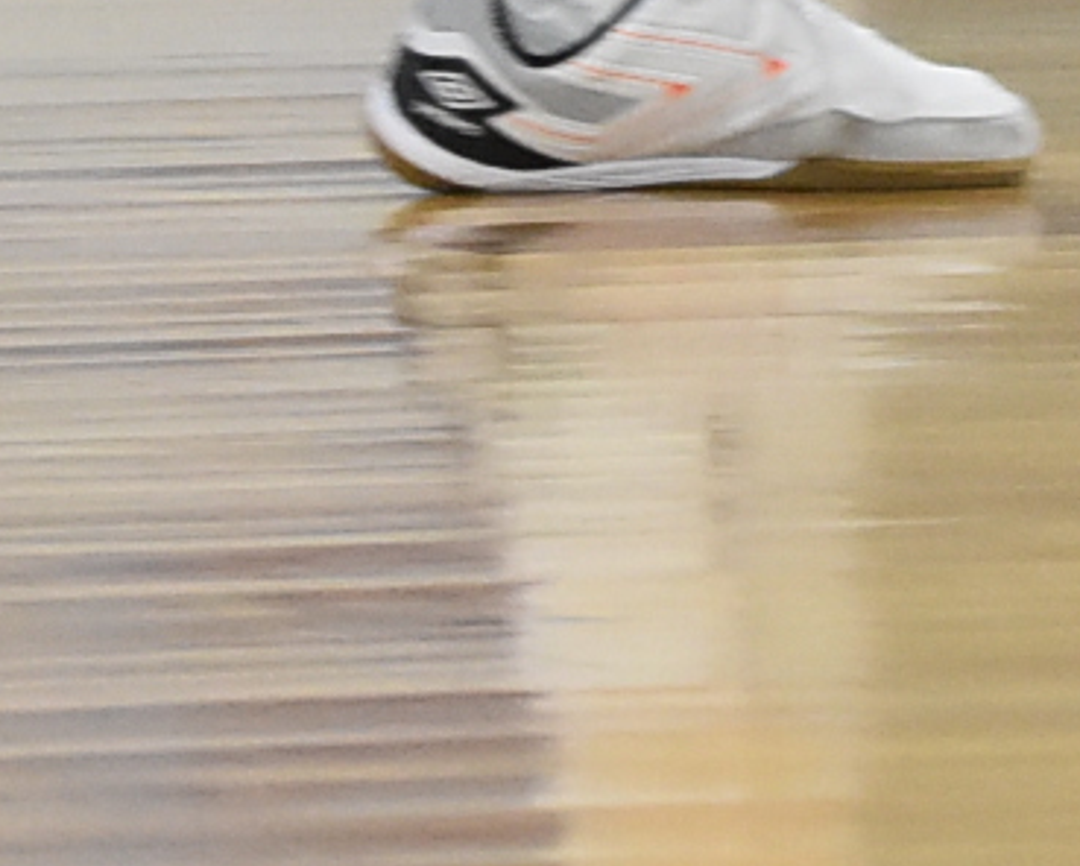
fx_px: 37245
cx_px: 1288
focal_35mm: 1164
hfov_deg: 1.7
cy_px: -1776
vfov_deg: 1.3
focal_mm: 102
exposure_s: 1/500
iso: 2200
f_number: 2.8
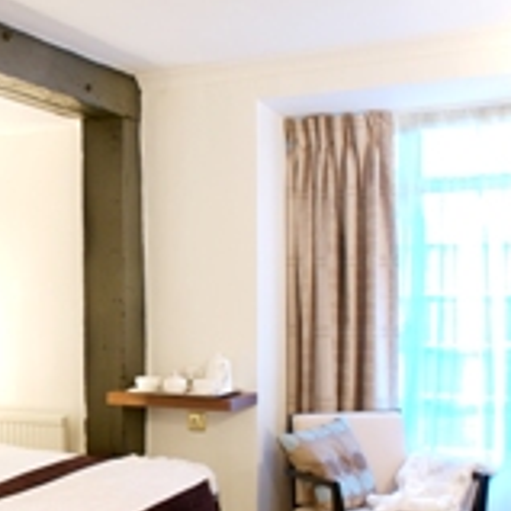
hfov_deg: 29.5
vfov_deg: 30.5
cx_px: 64
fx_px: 935
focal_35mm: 56
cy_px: 289
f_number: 13
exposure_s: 9
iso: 100
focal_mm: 18
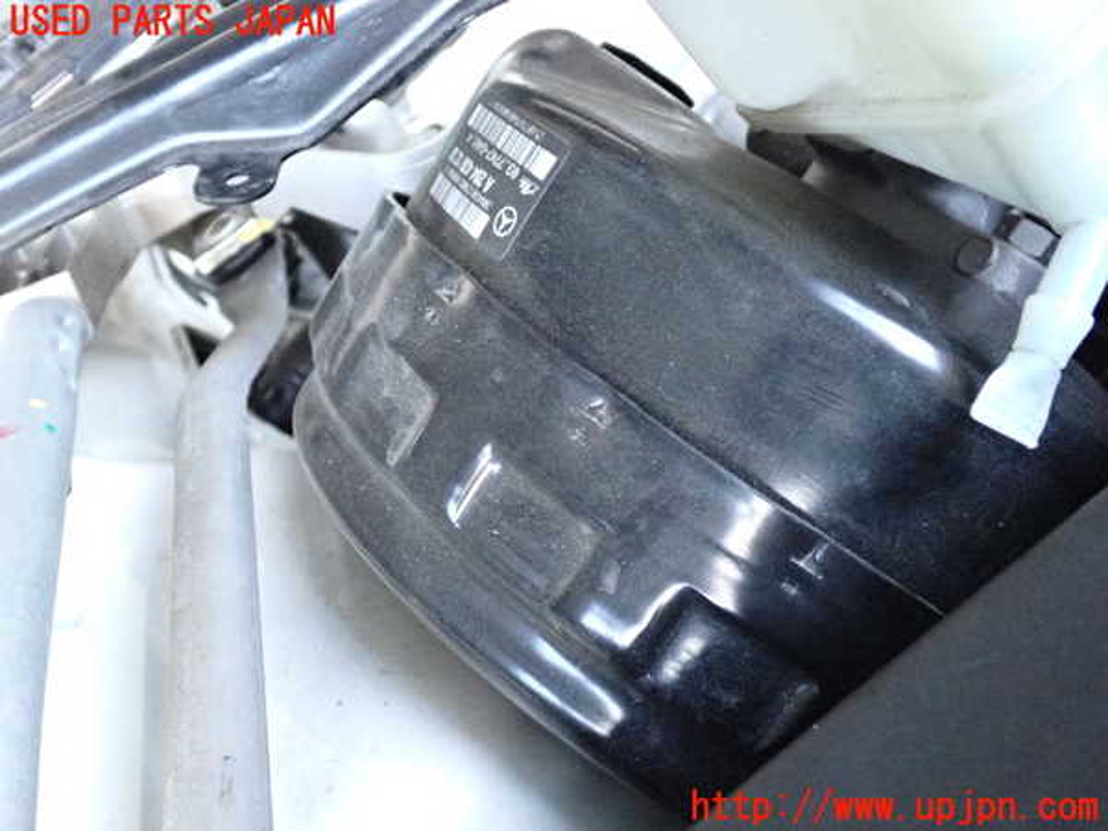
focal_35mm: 38
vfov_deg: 37.7
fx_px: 1216
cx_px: 554
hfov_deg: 49.0
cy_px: 416
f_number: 2.7
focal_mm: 6.83
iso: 3200
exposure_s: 1/125
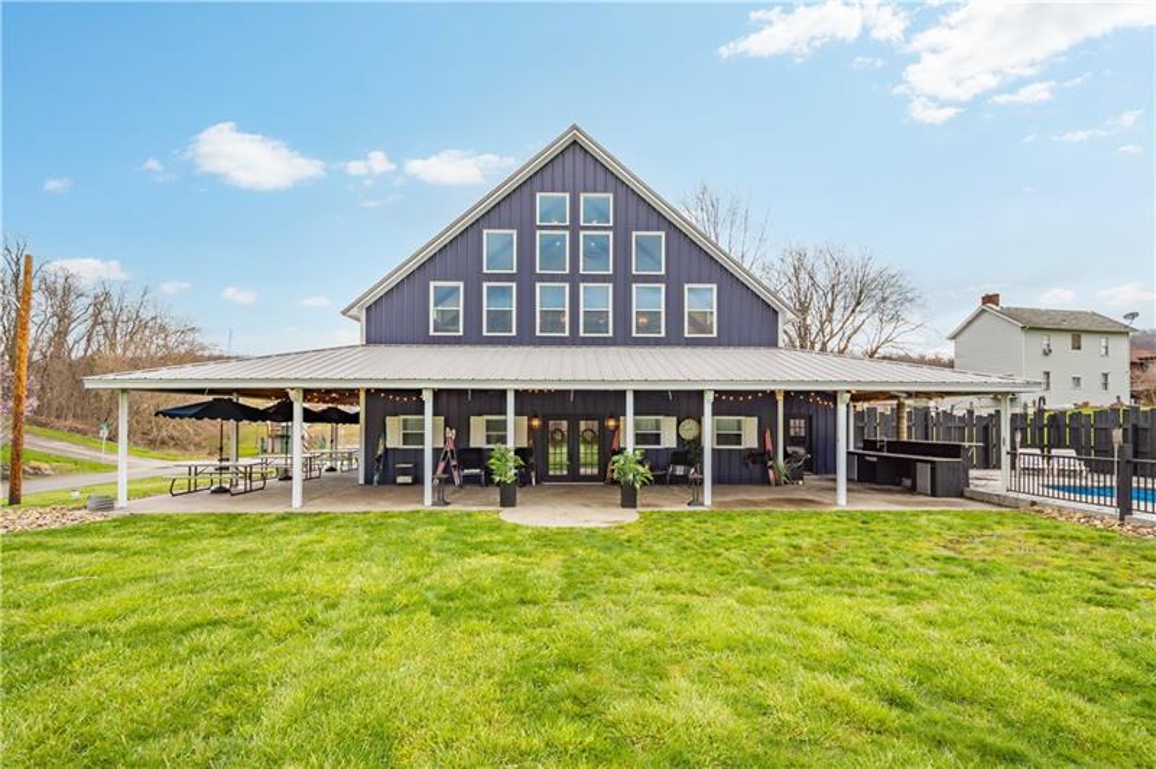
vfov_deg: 77.2
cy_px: 384
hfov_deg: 100.4
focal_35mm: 15
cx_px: 578
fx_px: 481
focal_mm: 10
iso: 100
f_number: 6.3
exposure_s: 1/125
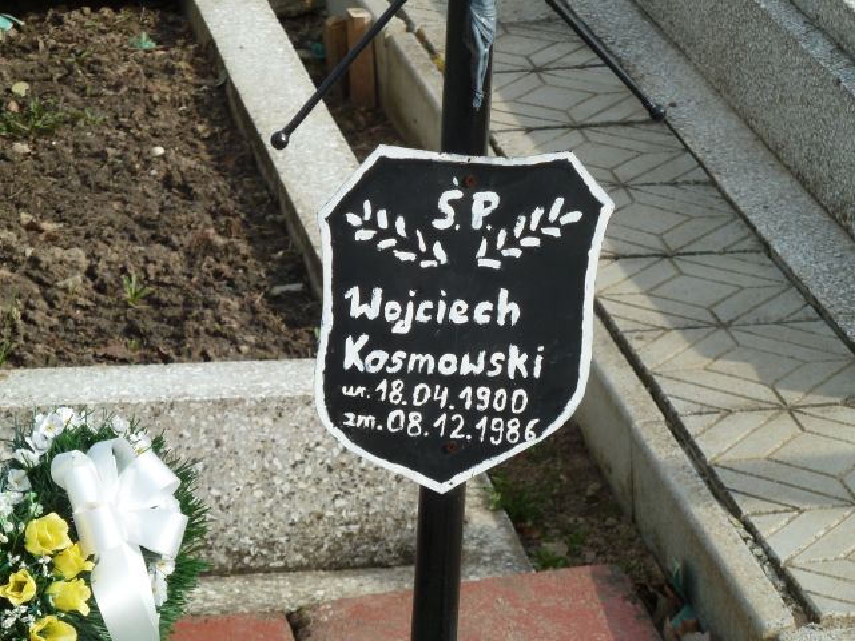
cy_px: 320
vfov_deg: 10.8
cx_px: 428
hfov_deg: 14.4
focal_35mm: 137
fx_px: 3384
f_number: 4.5
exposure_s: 1/400
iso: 100
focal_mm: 22.5
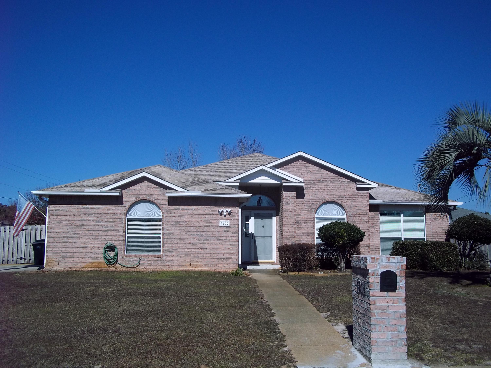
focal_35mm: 36
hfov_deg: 51.4
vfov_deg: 39.7
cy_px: 184
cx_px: 246
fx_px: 511
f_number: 8
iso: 80
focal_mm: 6.5
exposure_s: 1/500
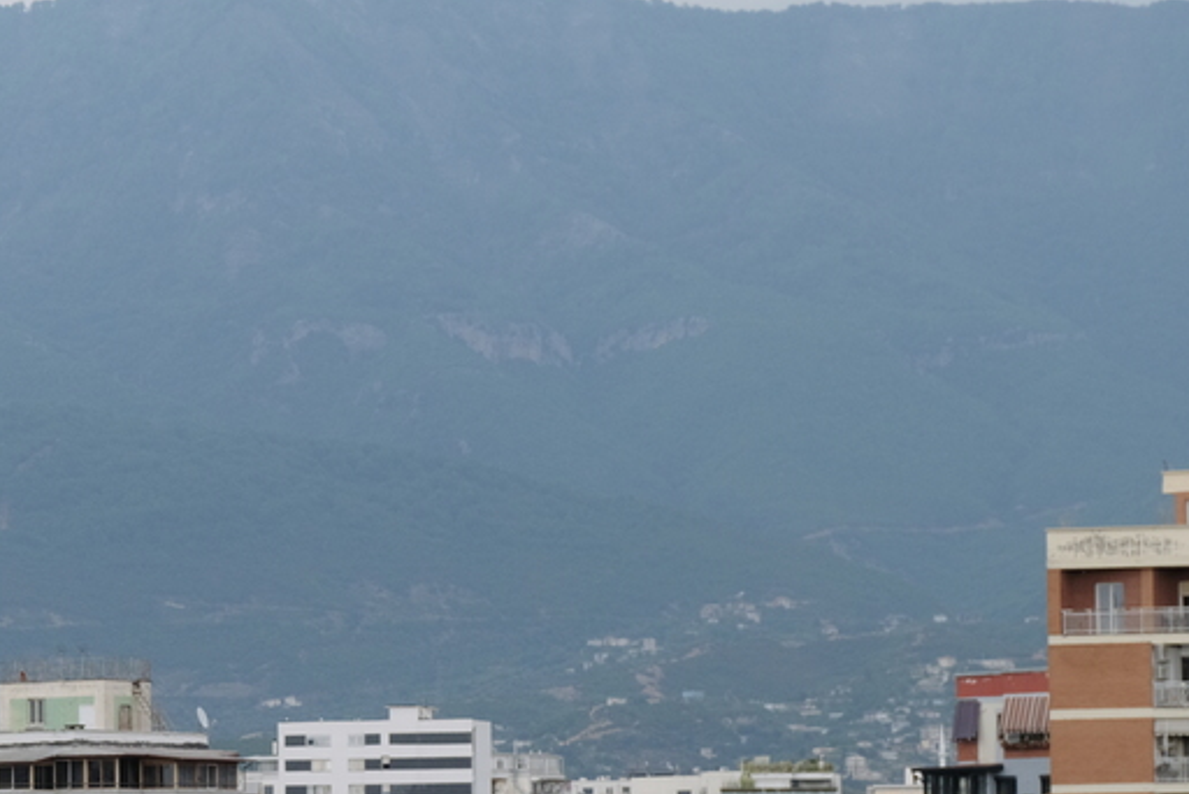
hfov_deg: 9.7
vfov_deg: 6.5
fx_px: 6939
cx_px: 35
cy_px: 609
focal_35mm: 210
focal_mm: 70
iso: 640
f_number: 5.6
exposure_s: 1/680
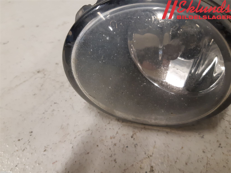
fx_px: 174
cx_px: 116
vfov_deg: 53.1
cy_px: 86
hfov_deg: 67.3
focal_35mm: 26
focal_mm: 3.93
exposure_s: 1/50
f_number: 1.7
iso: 200
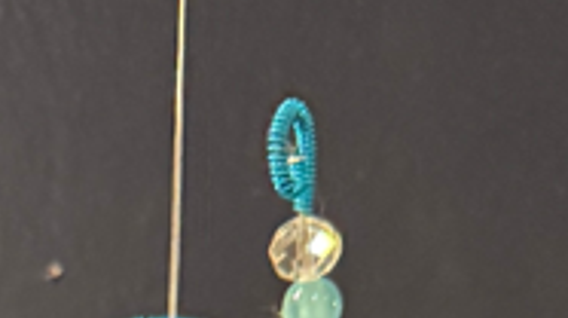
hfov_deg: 12.5
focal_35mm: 169
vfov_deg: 5.9
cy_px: 1352
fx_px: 2542
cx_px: -89
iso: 800
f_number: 1.78
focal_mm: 6.76
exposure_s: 1/60
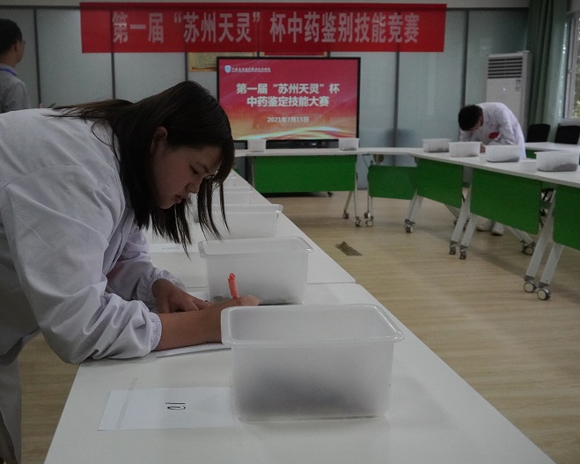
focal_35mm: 41
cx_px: 240
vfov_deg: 36.5
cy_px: 232
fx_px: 704
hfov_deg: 44.6
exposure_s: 1/1000
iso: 5000
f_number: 5.6
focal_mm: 24
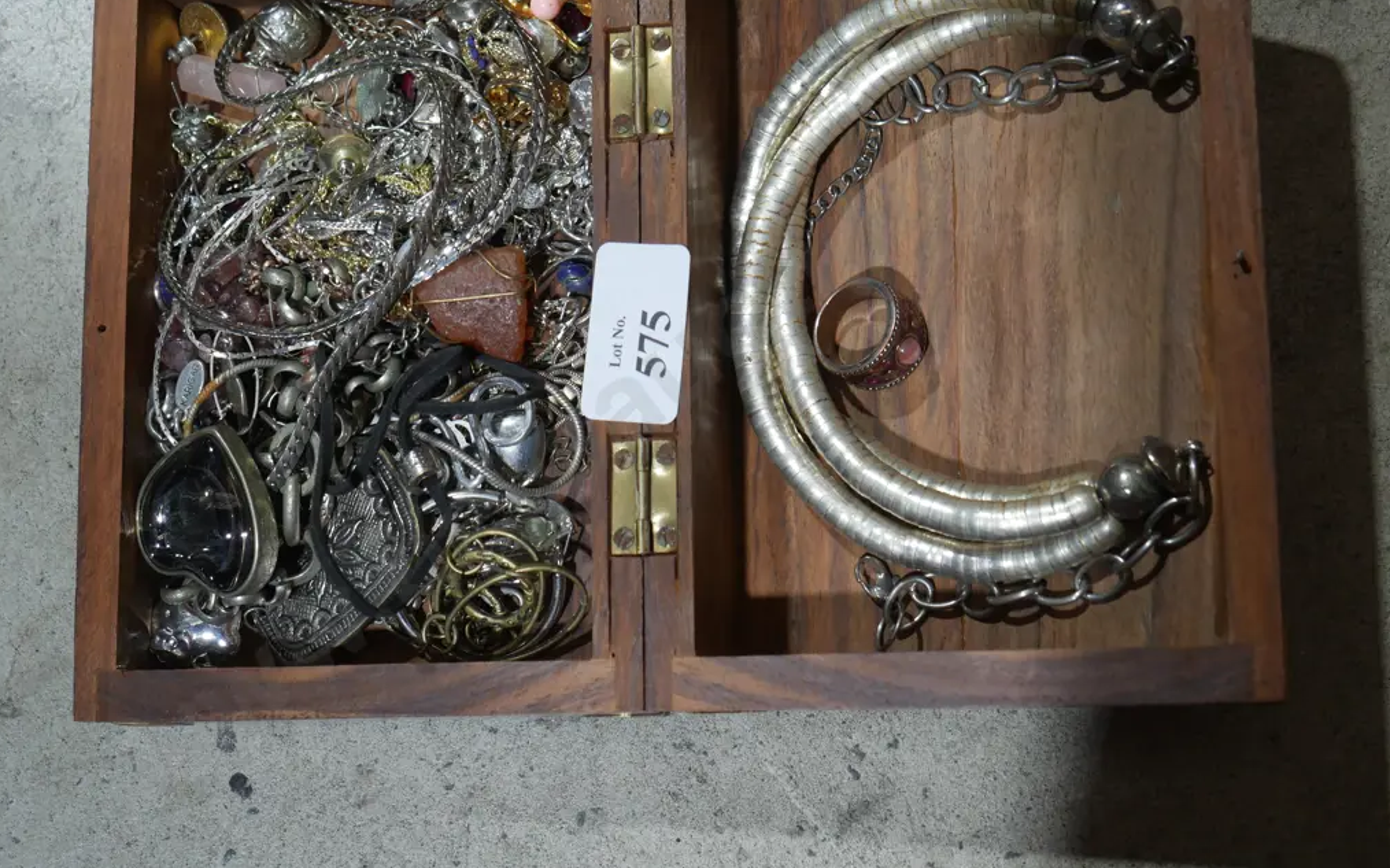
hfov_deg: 34.0
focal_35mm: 60
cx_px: 692
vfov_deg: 21.6
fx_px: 2272
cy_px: 360
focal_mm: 28
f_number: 5.3
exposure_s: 1/60
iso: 500
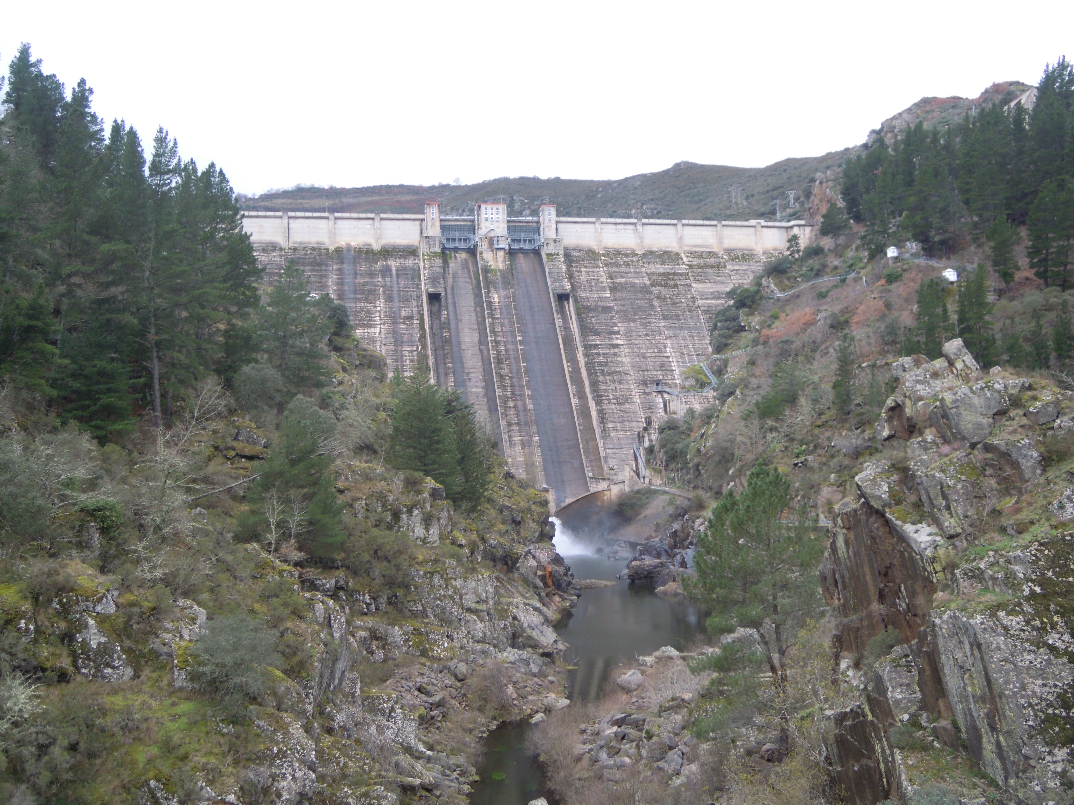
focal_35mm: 32
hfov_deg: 56.8
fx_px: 993
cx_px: 537
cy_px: 402
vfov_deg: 44.2
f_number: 2.8
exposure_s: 1/125
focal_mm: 5.7
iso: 100
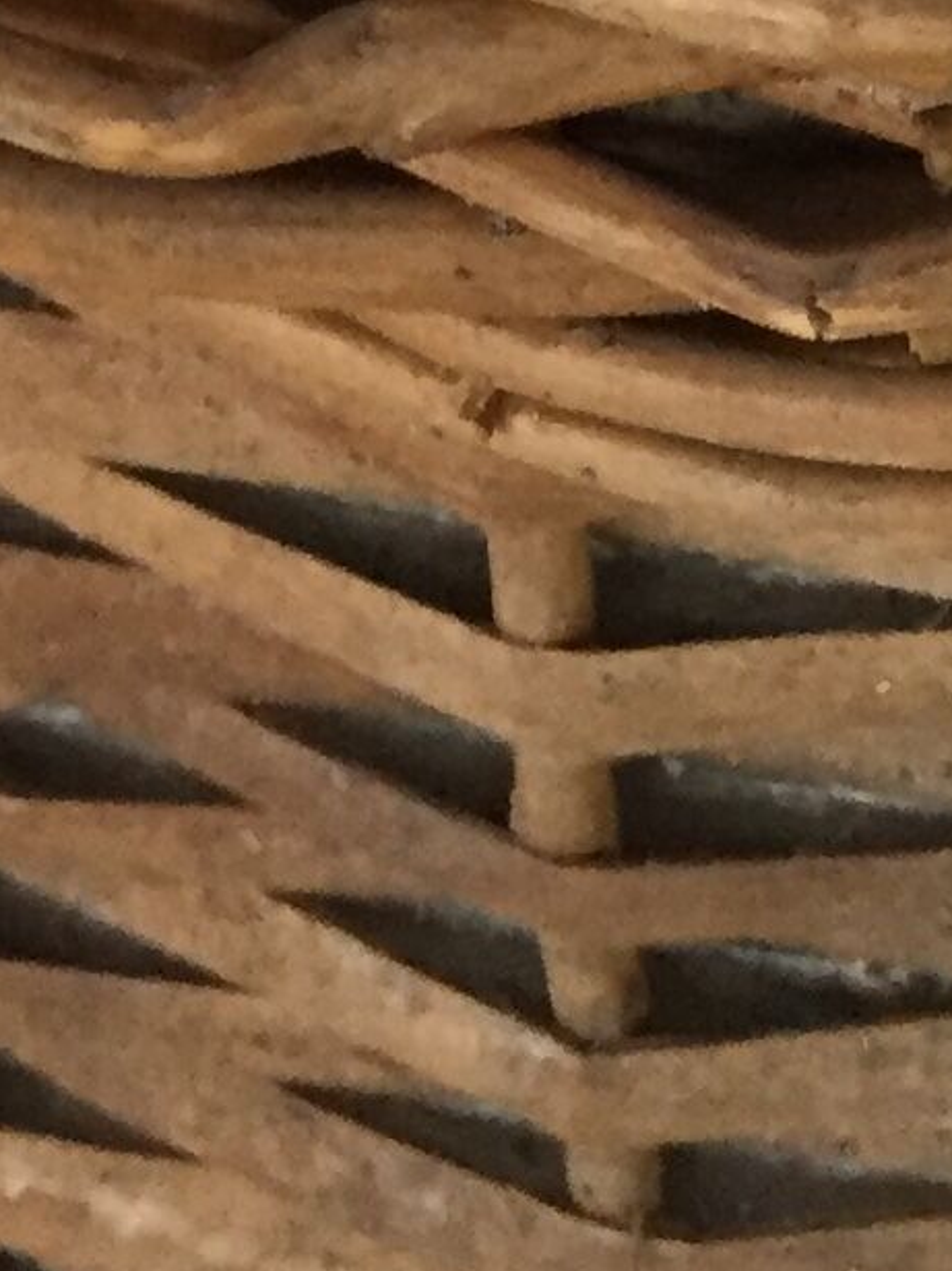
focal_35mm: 154
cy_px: -1953
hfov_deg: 9.5
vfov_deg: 10.6
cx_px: 1218
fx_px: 5649
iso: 200
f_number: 2.2
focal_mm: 4.15
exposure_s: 1/33
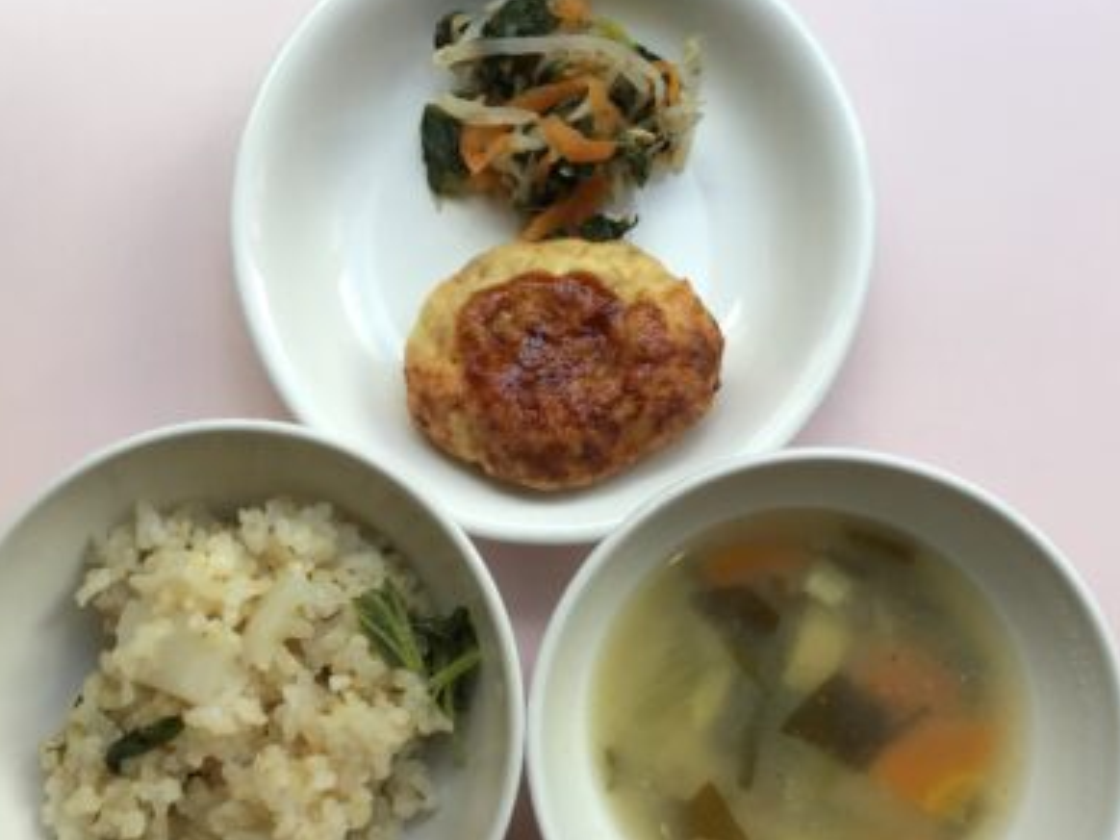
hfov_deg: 46.8
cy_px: 463
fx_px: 1294
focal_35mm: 40
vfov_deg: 35.9
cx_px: 528
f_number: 2.4
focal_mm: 3.3
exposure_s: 1/120
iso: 32
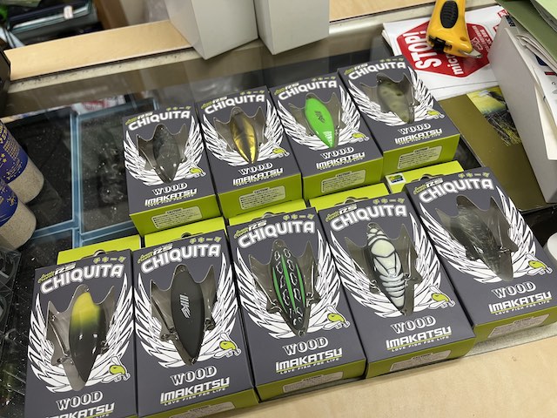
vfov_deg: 53.1
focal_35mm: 26
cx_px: 278
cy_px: 209
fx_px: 418
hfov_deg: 67.3
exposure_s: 1/50
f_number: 1.6
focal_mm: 5.1
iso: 64
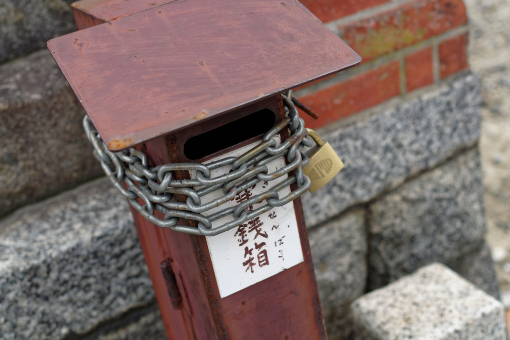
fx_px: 736
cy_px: 170
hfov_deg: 38.2
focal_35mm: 52
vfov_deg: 26.0
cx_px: 255
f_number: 3.5
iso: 100
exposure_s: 1/640
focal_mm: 35
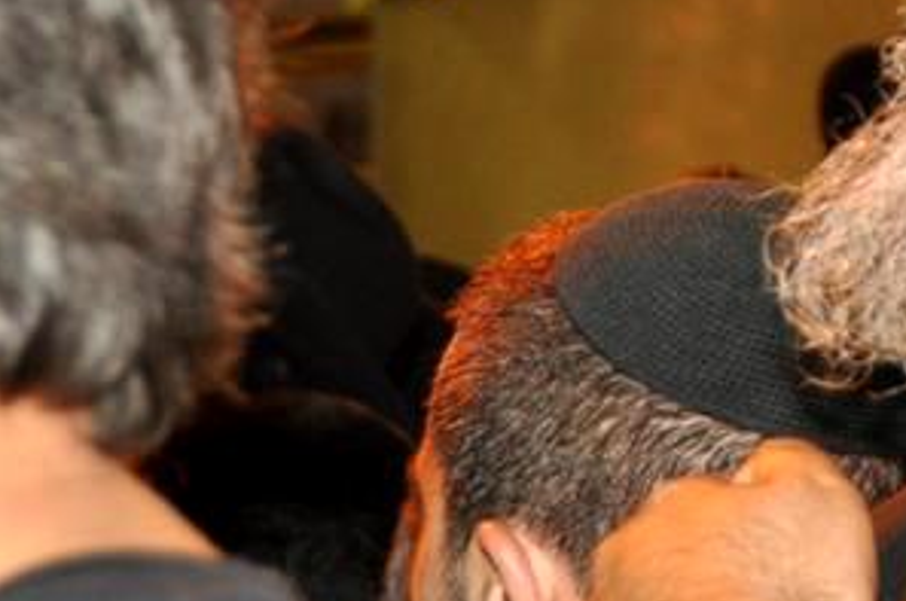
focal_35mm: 238
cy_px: -168
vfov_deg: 5.7
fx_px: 5980
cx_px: 1361
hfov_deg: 8.5
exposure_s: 1/60
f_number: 4.5
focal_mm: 46
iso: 800
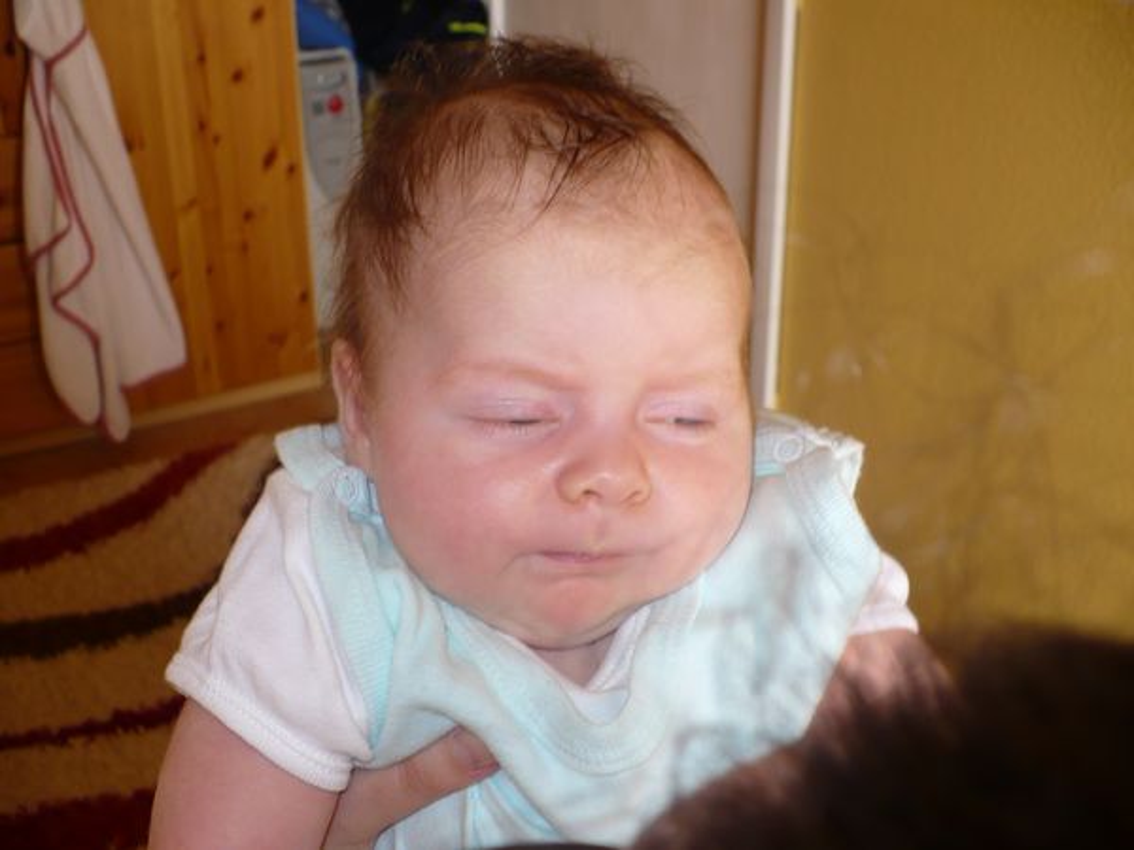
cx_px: 567
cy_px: 425
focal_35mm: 42
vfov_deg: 34.3
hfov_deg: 44.8
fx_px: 1376
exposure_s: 1/30
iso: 100
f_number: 2.9
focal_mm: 7
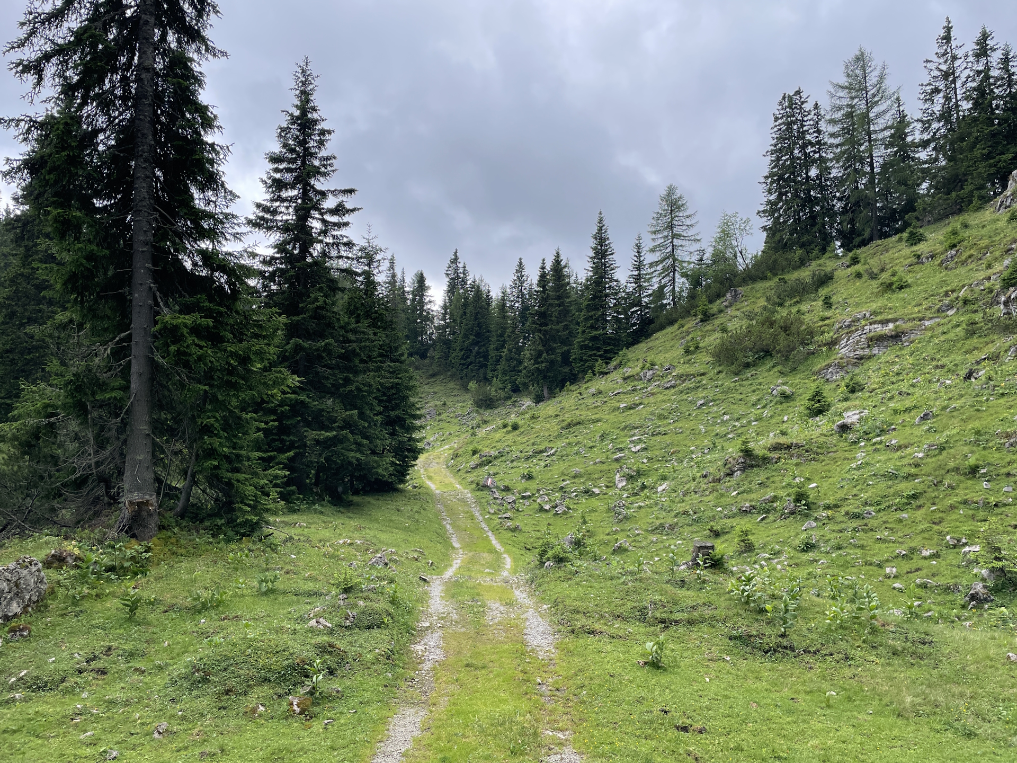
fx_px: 764
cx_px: 508
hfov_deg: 67.3
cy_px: 382
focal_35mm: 26
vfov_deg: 53.1
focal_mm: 4.2
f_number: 1.6
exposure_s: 1/1233
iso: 32
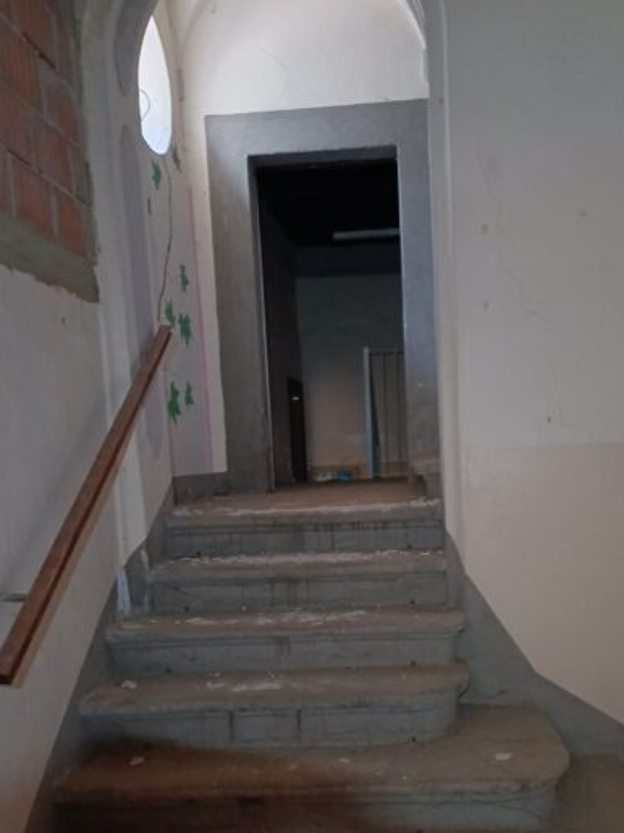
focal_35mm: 34
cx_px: 352
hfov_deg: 41.7
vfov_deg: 53.2
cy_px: 532
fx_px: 818
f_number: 1.8
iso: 2000
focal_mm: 4.65
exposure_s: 1/12
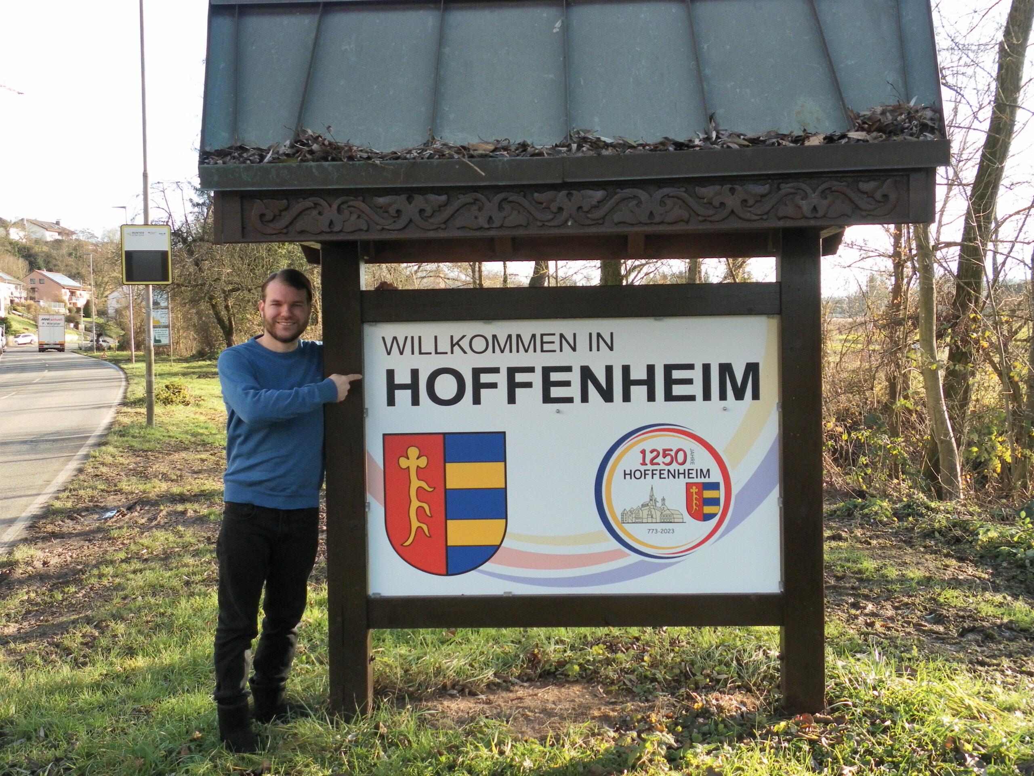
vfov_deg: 35.1
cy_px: 388
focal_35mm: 41
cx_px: 517
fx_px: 1225
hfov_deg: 45.8
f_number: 3.2
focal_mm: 7.3
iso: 125
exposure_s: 1/320
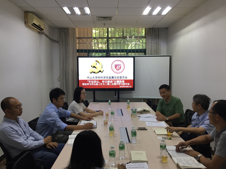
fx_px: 189
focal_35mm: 29
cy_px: 84
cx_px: 113
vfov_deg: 48.2
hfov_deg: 61.7
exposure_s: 1/33
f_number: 2.2
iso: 80
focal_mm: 4.15
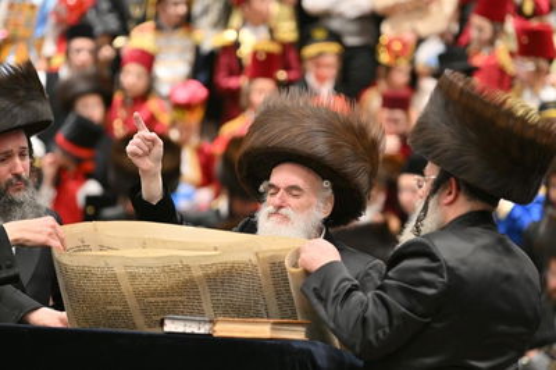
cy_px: 185
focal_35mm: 262
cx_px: 278
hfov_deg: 7.9
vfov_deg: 5.2
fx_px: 4043
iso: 160
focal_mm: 175
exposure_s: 1/160
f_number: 2.8
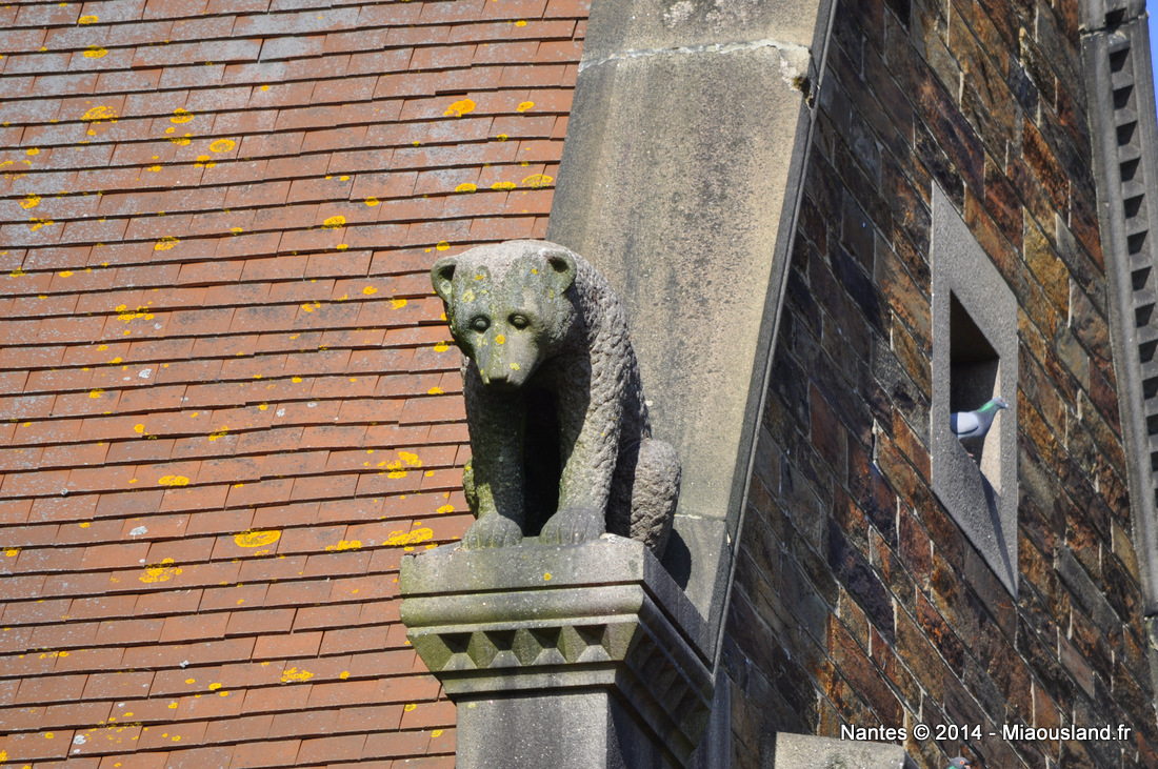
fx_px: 14460
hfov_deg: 4.6
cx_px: 579
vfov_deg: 3.0
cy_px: 384
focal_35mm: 450
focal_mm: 300
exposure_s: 1/640
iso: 200
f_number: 6.3
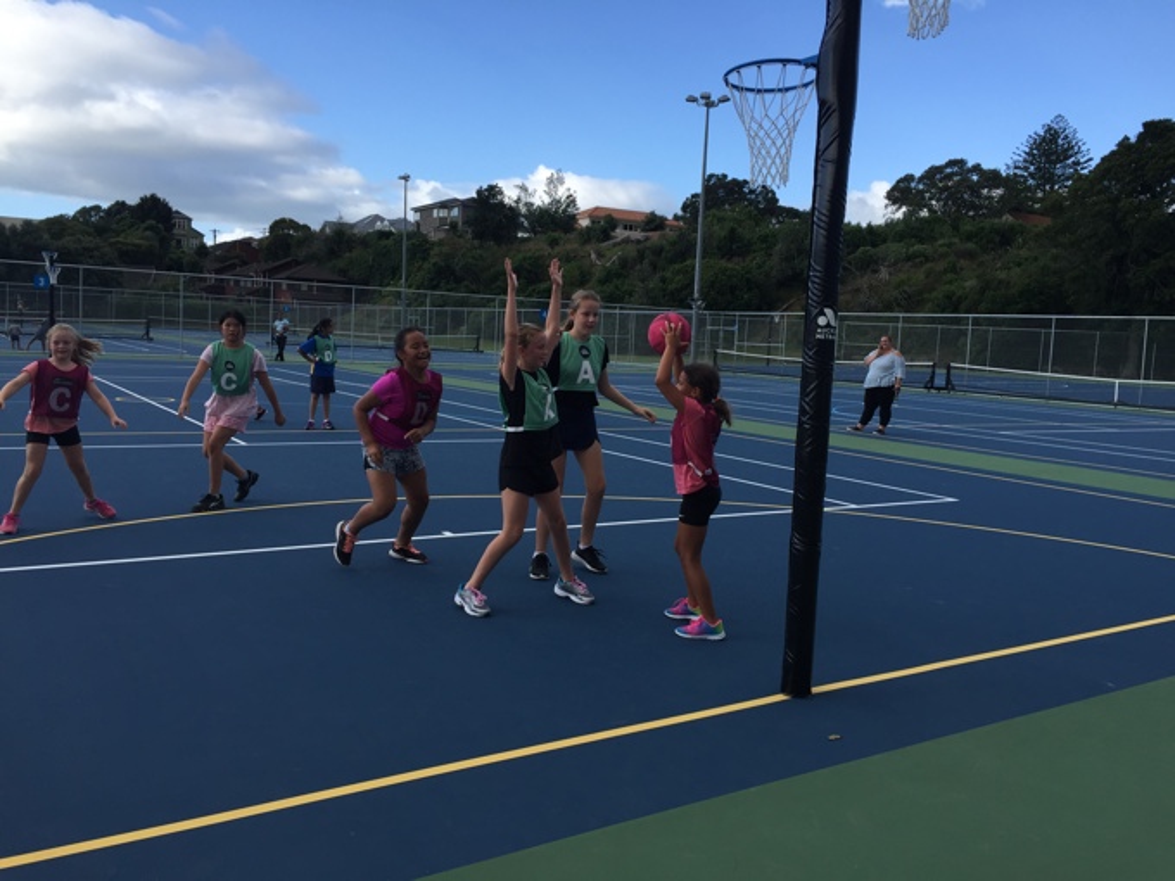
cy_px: 440
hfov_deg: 61.7
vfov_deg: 48.2
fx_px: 984
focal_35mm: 29
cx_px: 588
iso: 32
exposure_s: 1/1041
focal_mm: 4.15
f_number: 2.2
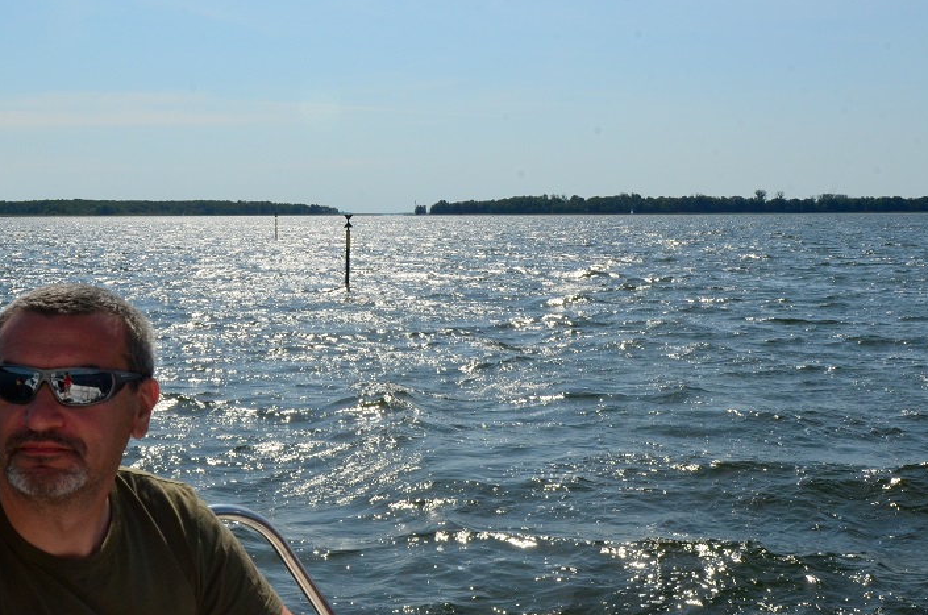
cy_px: 282
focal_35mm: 51
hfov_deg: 38.7
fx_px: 1312
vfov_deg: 26.4
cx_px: 336
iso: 400
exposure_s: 1/500
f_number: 16
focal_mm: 24
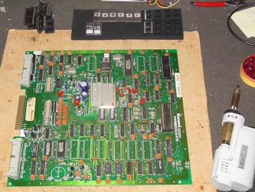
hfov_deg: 38.2
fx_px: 368
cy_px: 96
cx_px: 128
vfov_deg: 29.1
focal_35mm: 50
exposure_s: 1/60
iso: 200
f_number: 4
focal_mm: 8.9
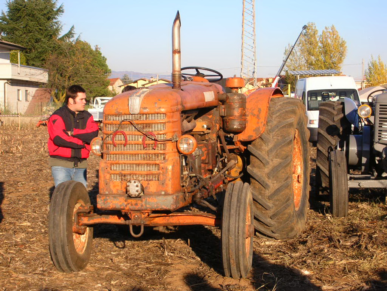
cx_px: 194
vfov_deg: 18.0
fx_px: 917
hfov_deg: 23.8
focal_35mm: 82
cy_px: 146
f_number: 4.2
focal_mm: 13.7
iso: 50
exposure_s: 1/265
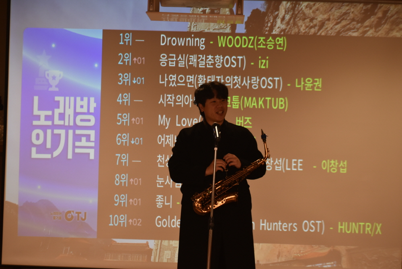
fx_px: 1173
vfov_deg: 13.1
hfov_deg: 19.4
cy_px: 134
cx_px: 201
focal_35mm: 105
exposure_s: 1/80
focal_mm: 70
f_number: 4.5
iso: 400
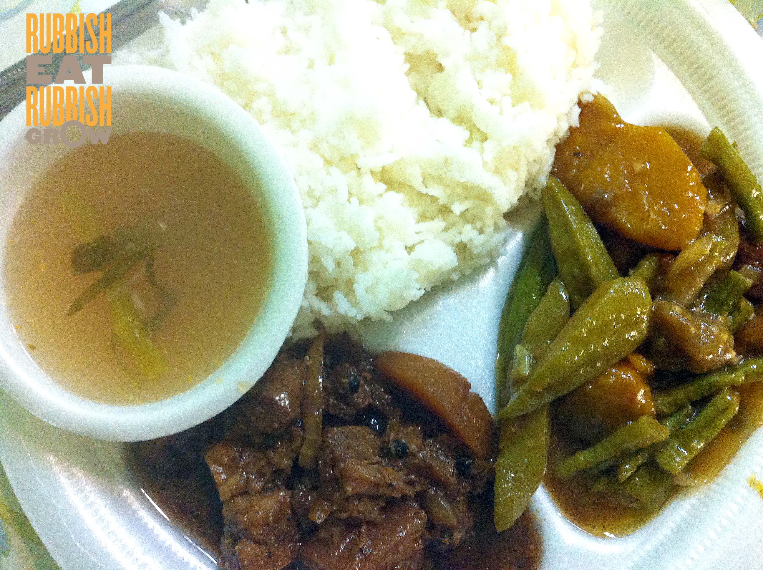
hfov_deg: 52.7
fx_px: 770
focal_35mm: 35
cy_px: 285
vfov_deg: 40.6
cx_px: 382
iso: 320
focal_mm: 3.85
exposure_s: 1/17
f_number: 2.8
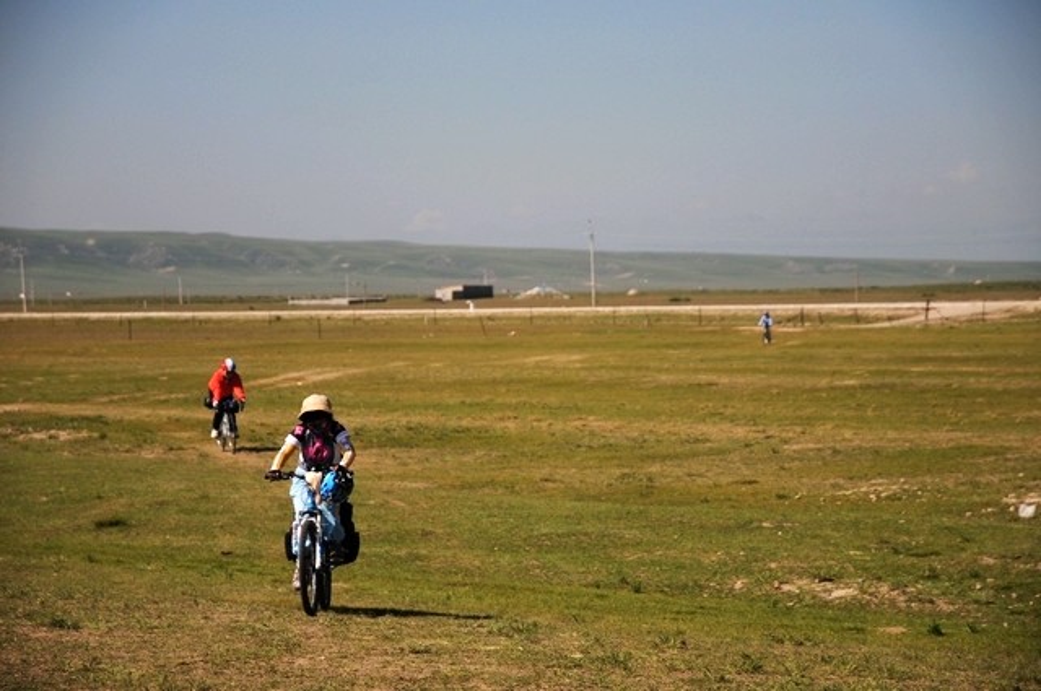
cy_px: 346
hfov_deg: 16.1
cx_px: 520
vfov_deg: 10.7
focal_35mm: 128
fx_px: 3682
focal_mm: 85
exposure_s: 1/1600
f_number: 5.6
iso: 200
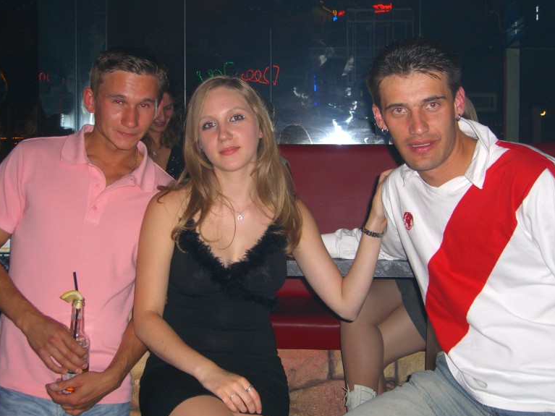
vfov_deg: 30.3
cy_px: 204
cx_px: 268
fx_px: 769
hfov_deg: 39.7
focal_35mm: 48
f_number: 3.1
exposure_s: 1/60
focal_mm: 9.5
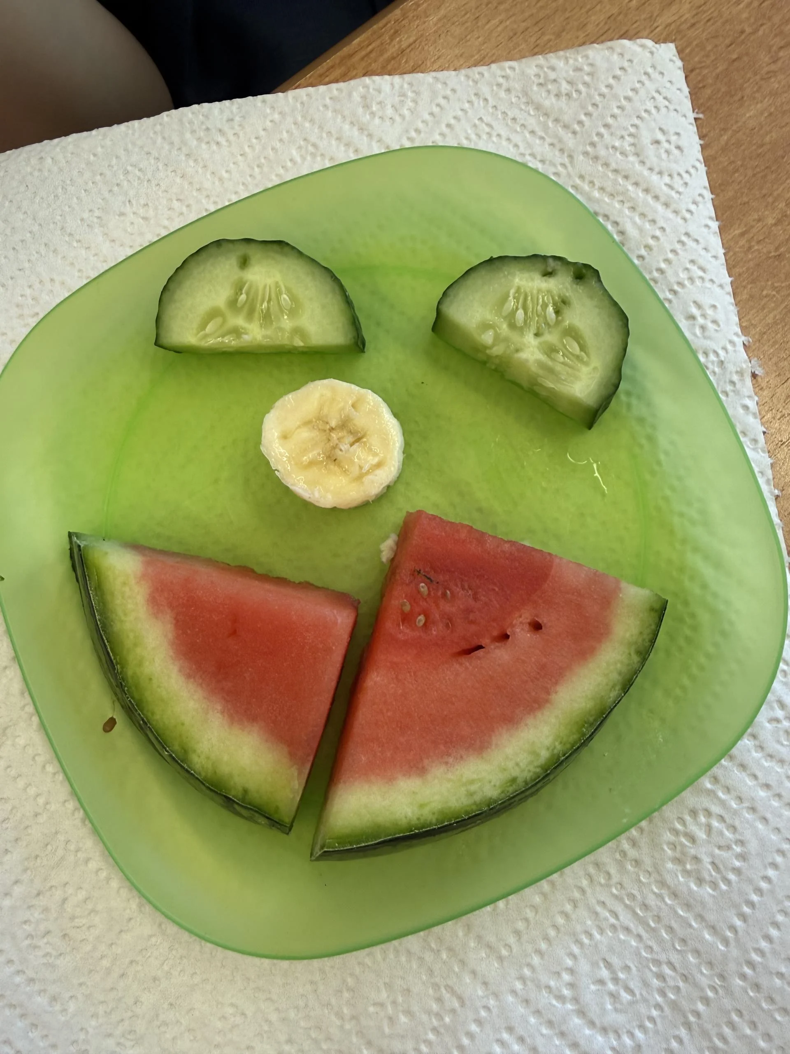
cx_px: 395
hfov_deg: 56.8
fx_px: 730
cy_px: 527
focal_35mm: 24
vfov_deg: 71.6
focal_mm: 2.22
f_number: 2.2
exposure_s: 1/100
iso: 80
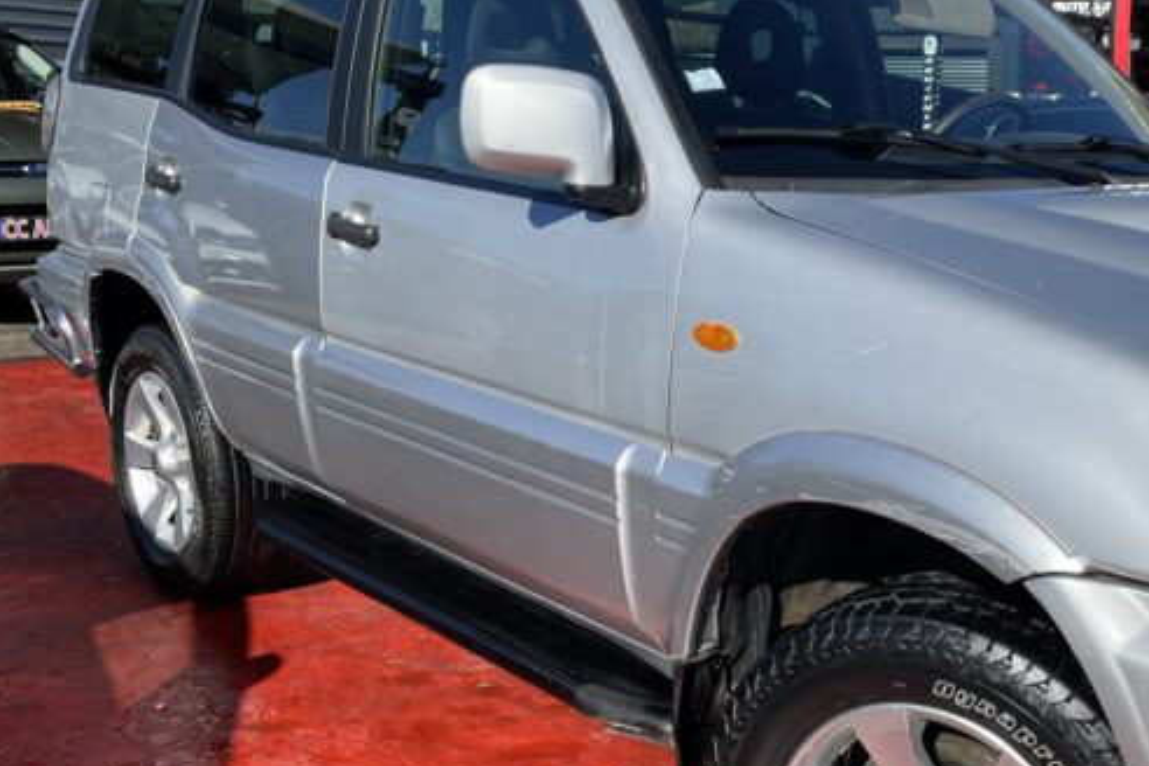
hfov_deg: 42.4
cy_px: 453
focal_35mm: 44
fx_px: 1404
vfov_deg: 30.4
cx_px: 925
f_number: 1.6
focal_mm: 4.2
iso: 32
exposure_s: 1/3509
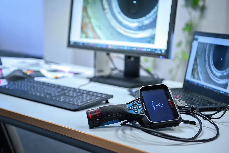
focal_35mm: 70
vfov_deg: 19.5
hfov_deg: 28.8
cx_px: 114
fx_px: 445
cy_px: 76
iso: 1000
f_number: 2.8
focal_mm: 70
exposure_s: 1/60
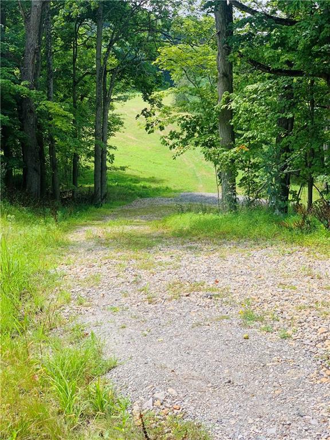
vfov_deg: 36.8
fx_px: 661
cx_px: 165
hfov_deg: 28.0
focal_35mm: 52
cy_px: 220
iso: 16
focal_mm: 6
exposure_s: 1/539
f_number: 2.4
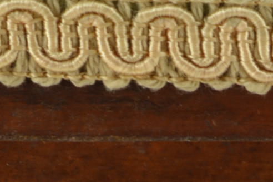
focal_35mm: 367
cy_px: 282
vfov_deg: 3.7
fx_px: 2780
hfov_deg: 5.5
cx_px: 515
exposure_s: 1/125
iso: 200
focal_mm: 40
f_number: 18
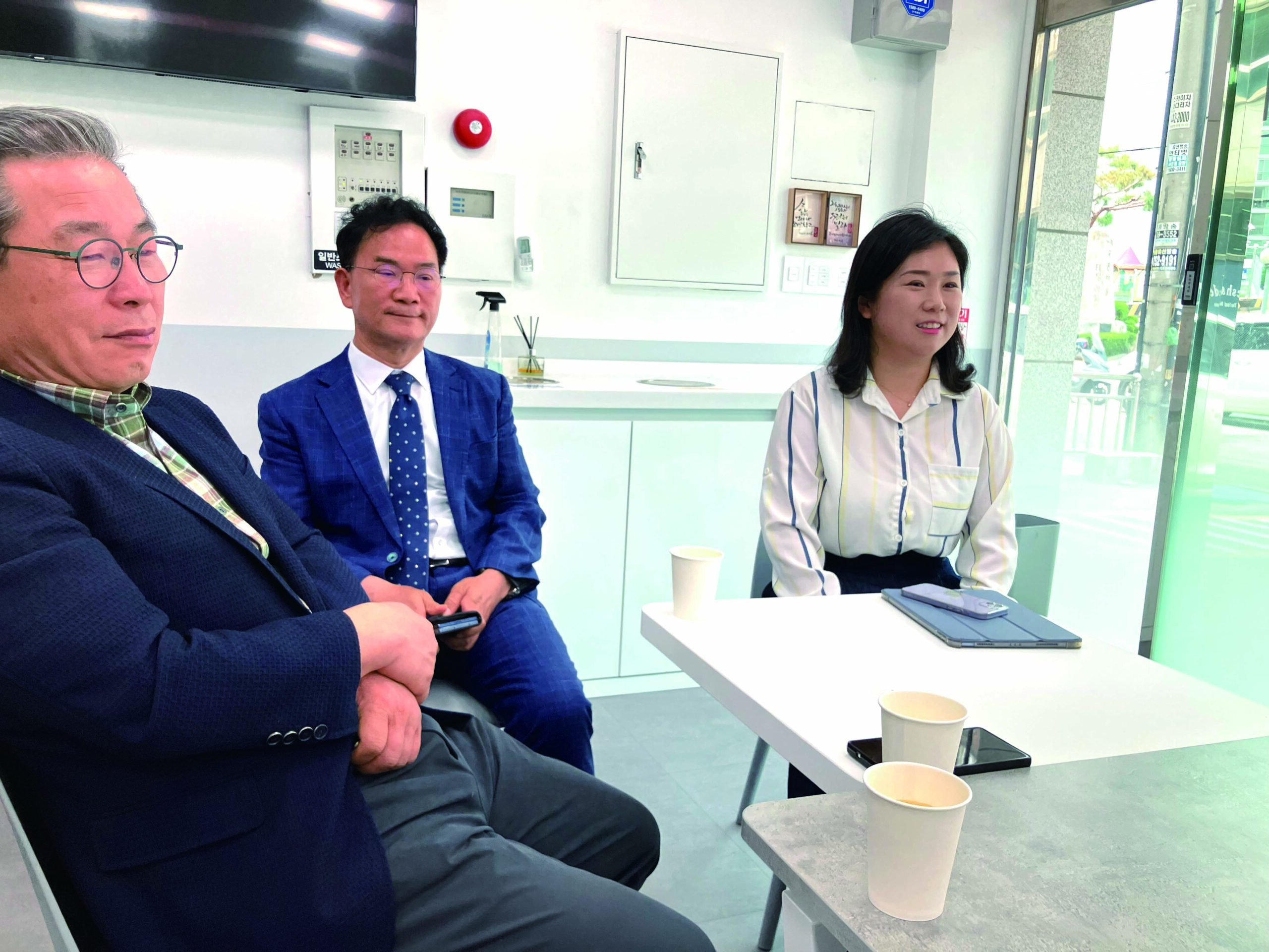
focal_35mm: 28
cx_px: 634
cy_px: 476
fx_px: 1026
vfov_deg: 49.7
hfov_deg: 63.4
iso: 32
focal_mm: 3.99
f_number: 1.8
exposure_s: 1/120
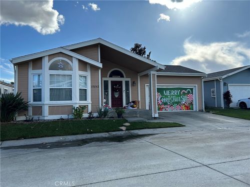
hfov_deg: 67.3
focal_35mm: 26
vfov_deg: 53.1
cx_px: 125
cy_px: 94
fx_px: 188
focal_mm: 5.7
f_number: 1.5
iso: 50
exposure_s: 1/3571
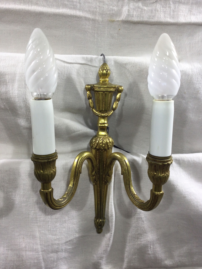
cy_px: 134
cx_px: 101
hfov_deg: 45.4
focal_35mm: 31
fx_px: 241
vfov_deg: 58.4
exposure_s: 1/50
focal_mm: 3.3
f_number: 2.4
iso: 32
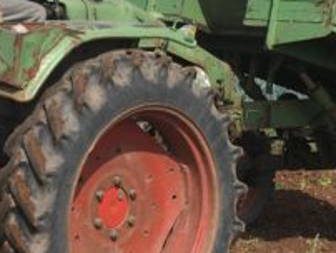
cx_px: 70
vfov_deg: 10.1
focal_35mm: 147
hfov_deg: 13.4
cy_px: 55
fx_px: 1429
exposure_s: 1/1304
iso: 25
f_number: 2.2
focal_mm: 4.15
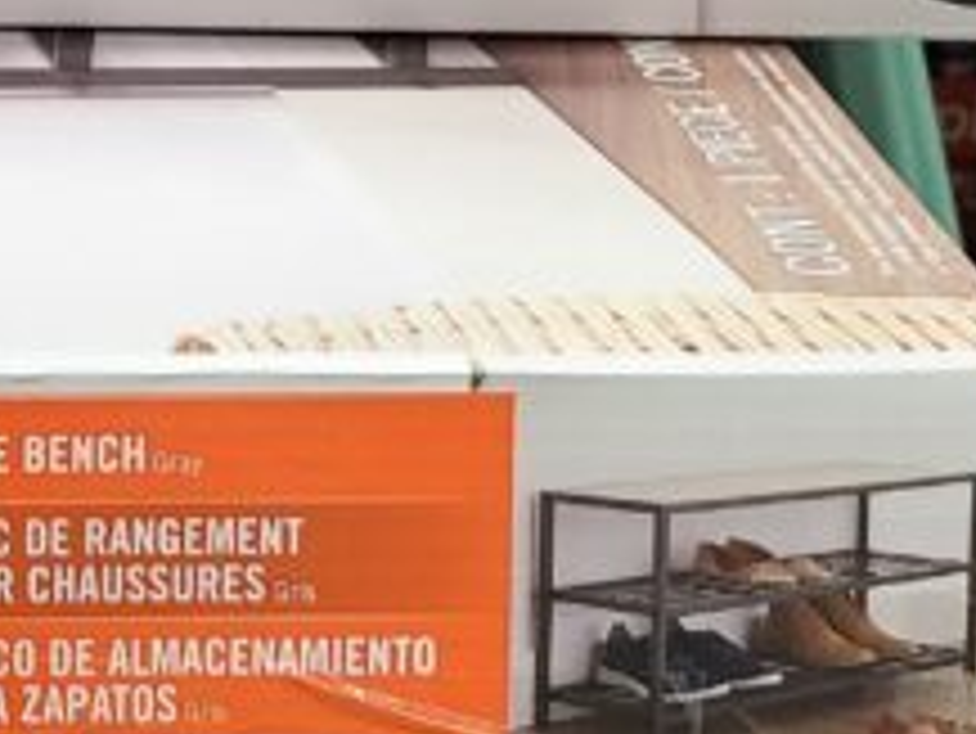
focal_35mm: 114
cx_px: -279
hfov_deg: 16.4
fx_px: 3216
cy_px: -826
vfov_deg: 11.5
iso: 200
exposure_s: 1/59
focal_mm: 5.4
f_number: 1.8
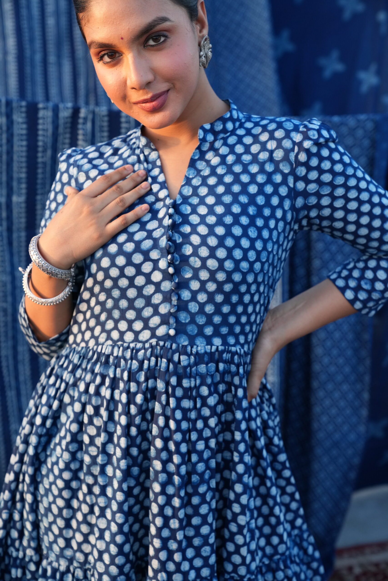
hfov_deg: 20.6
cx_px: 194
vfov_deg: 30.5
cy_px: 290
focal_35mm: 66
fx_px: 1067
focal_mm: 66
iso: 800
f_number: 4.5
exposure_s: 1/320
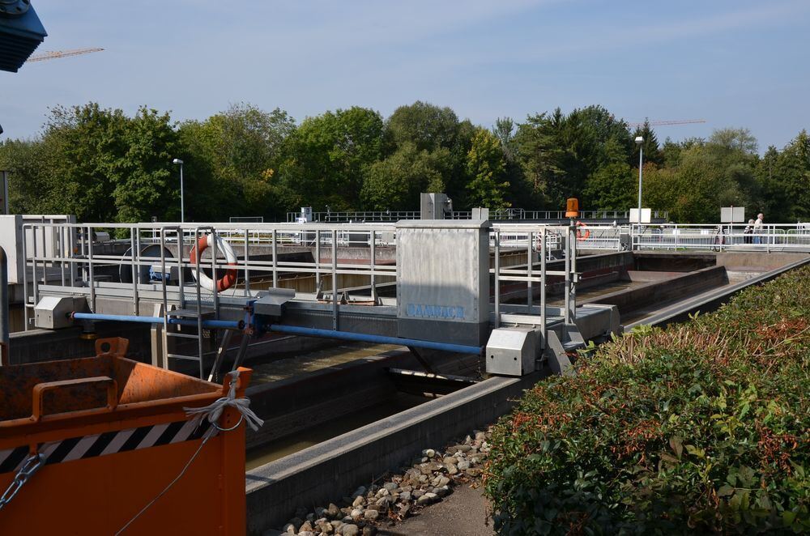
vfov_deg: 35.3
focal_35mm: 38
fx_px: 842
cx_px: 405
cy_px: 268
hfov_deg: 51.4
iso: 100
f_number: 8
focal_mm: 25
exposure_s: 1/250
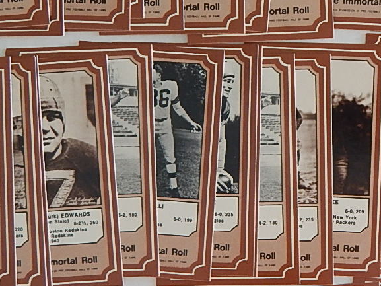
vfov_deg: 24.0
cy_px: 142
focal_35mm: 61
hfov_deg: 30.3
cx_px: 344
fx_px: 672
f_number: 3
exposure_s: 1/30
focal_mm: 4
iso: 180
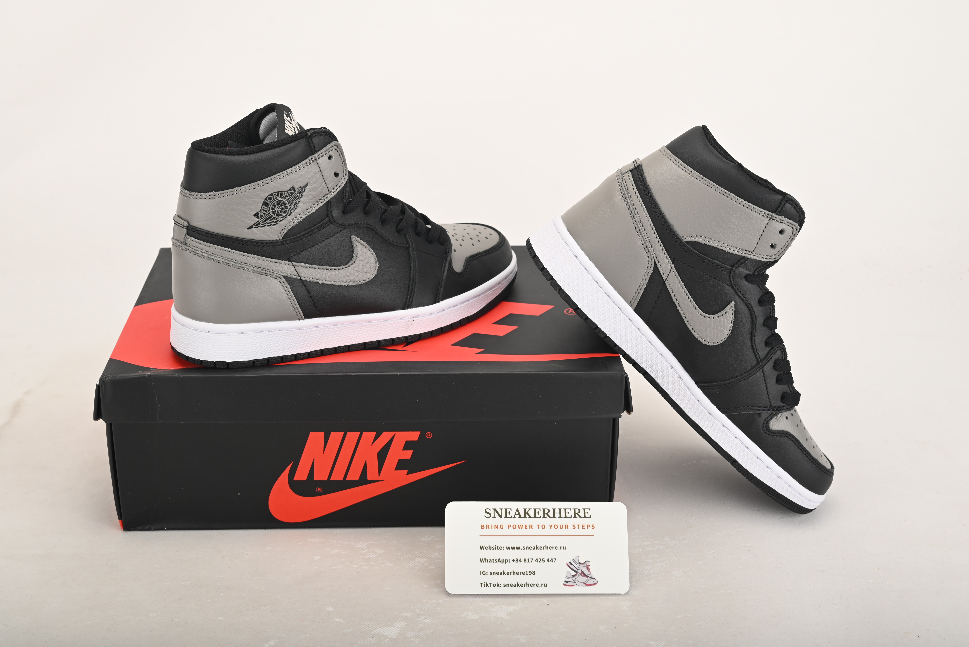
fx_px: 1266
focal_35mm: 47
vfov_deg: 28.7
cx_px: 484
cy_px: 324
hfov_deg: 41.9
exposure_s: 1/200
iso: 100
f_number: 11
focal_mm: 47
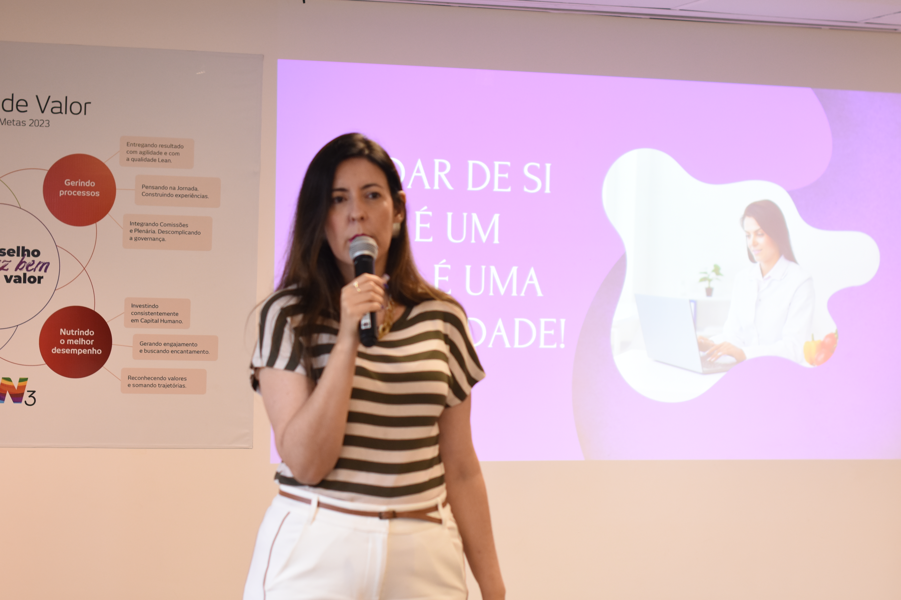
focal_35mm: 75
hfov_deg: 27.0
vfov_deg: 18.2
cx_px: 450
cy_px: 300
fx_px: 1877
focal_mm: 50
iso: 640
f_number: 2.8
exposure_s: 1/125
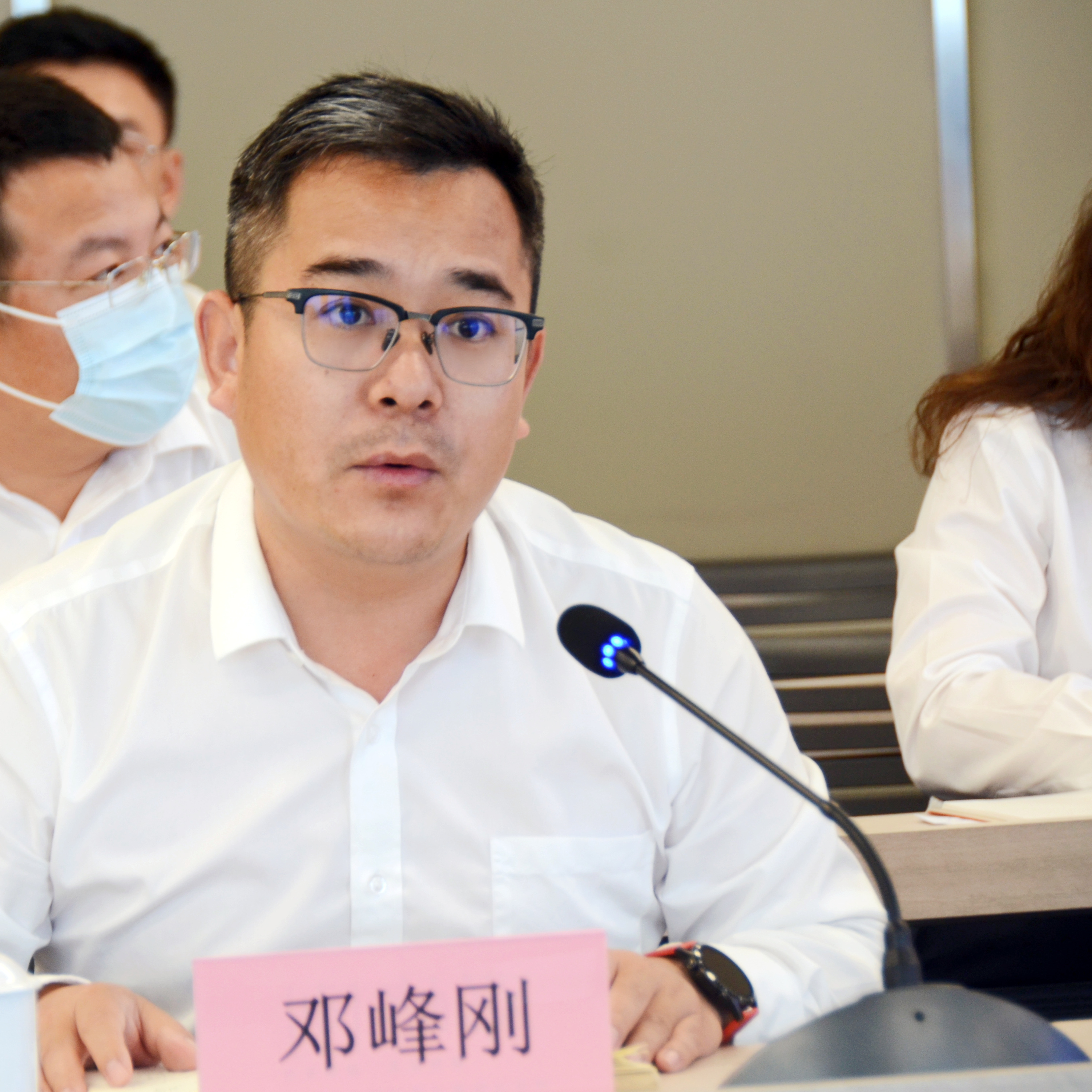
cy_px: 545
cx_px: 344
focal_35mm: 231
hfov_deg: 7.6
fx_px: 8244
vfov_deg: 7.6
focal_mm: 120
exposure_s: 1/30
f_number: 5.3
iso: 500
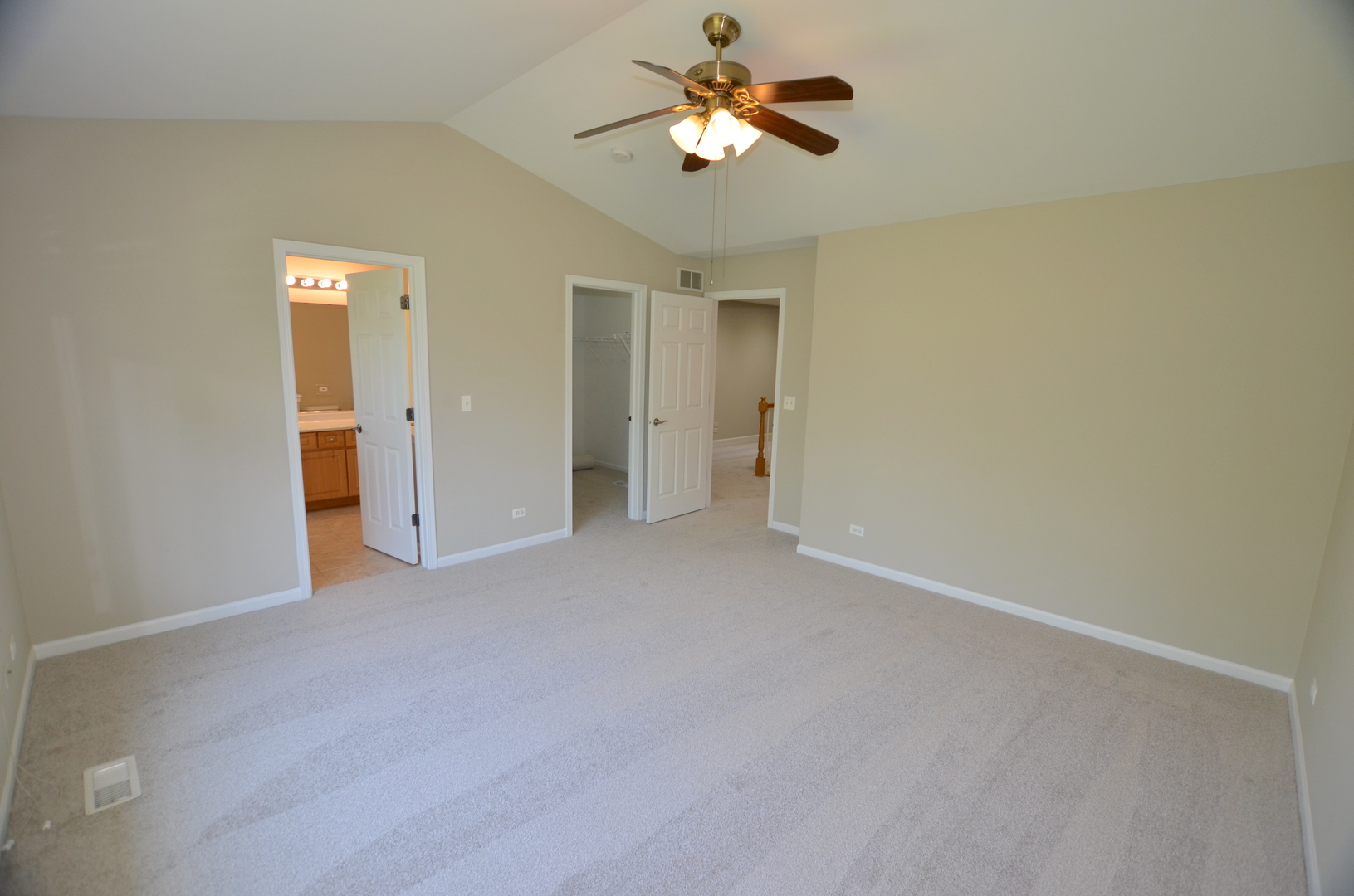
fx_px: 563
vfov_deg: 77.1
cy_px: 448
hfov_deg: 100.5
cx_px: 677
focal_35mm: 15
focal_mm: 10
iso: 400
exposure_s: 1/60
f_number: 4
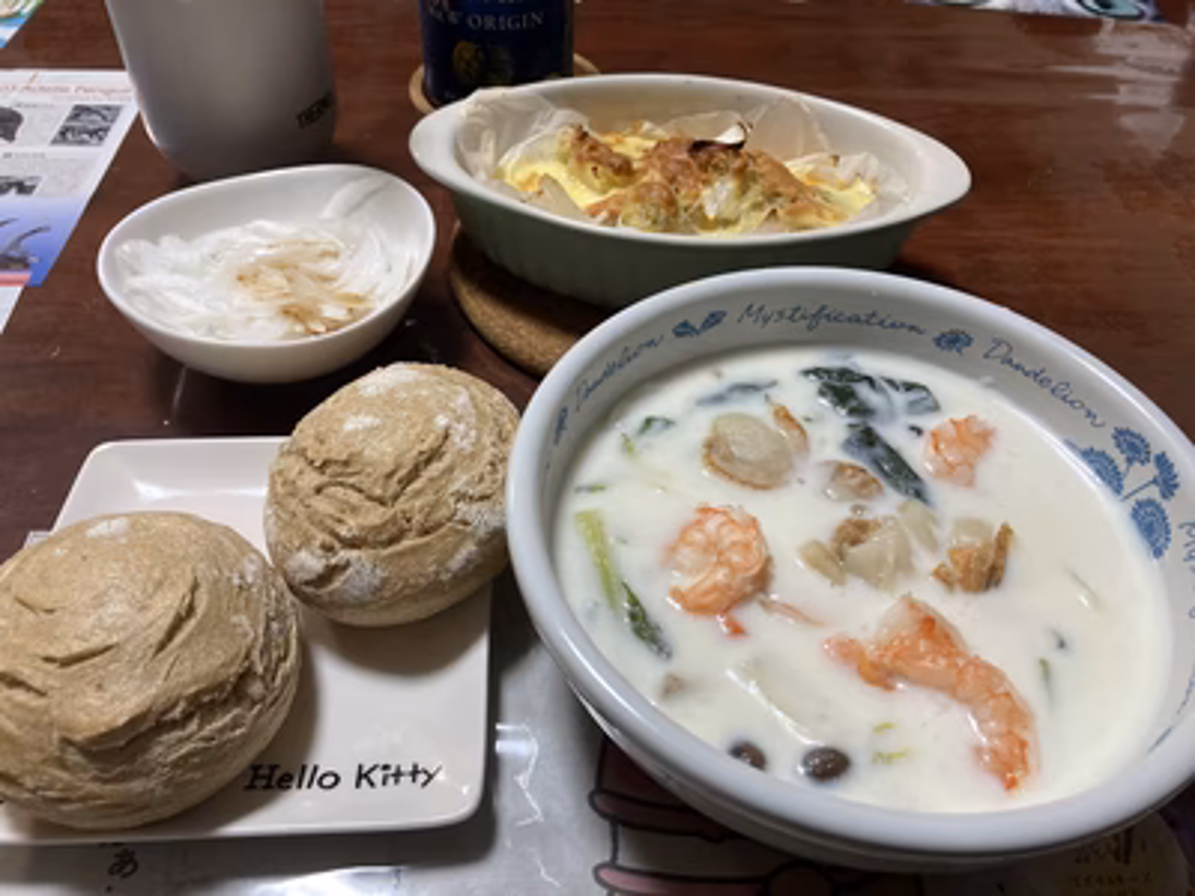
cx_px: 598
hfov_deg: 63.4
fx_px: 967
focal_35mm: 28
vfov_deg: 49.7
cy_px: 448
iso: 64
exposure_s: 1/52
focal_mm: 3.99
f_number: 1.8
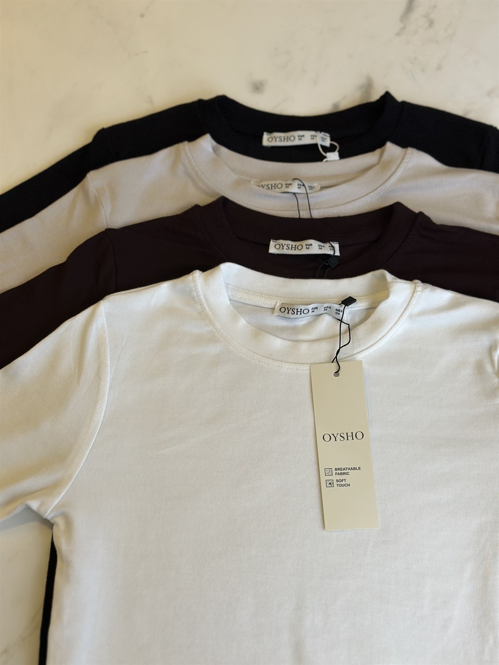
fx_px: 923
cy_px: 332
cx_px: 250
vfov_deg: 39.7
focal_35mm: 48
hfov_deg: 30.3
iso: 125
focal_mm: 6.86
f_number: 1.78
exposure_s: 1/62
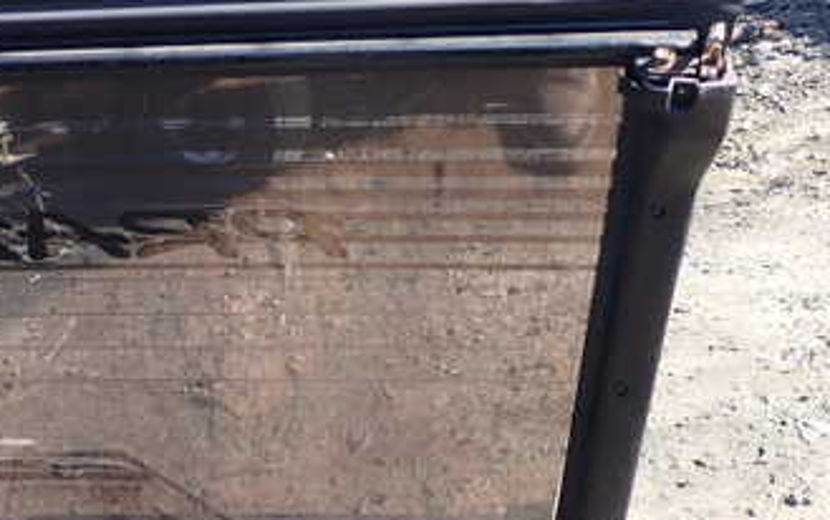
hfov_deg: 34.1
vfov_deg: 21.8
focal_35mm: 58
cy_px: 480
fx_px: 1313
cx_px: 174
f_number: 3.2
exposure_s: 1/200
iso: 100
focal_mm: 5.4
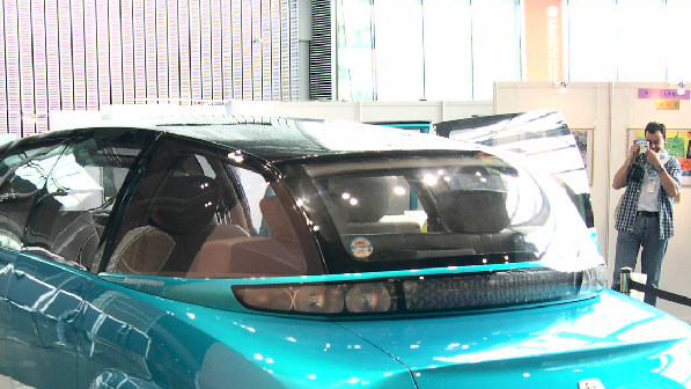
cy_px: 344
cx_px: 289
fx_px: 1081
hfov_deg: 35.4
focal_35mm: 59
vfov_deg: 20.0
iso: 100
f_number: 2.8
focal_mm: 8
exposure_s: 1/47.8
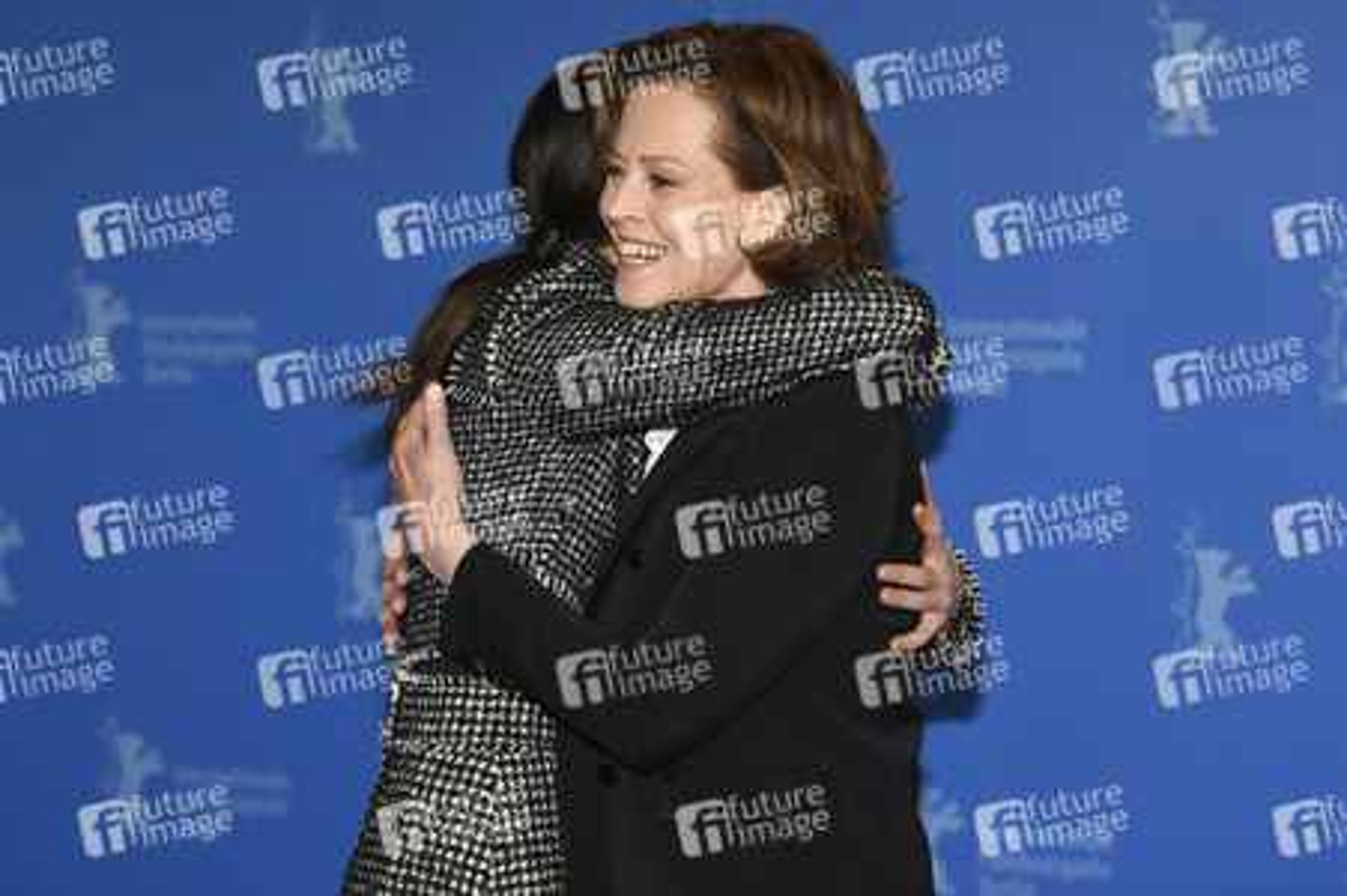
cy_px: 448
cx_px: 674
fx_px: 3552
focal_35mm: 95
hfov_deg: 21.5
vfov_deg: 14.4
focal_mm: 95
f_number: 3.5
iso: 640
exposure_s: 1/500
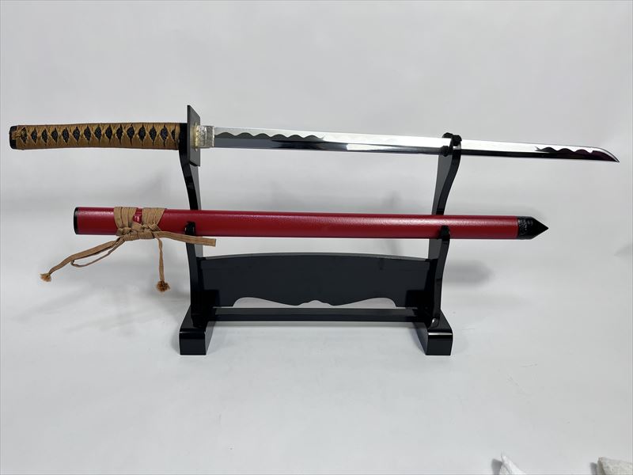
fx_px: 475
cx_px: 316
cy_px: 238
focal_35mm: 26
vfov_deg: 53.1
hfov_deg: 67.3
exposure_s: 1/192
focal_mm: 5.1
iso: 40
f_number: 1.6
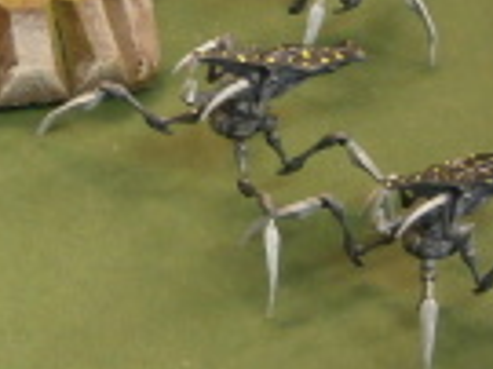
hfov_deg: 10.3
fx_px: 2661
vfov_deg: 7.9
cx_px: -164
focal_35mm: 187
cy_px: 259
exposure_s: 1/15
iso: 200
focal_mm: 8.3
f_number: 3.4
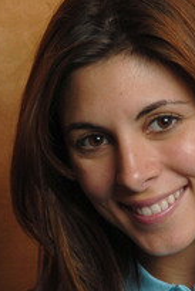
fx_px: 2011
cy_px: 224
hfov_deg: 5.5
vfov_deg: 8.3
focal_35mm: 248
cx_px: 170
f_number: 16
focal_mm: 85
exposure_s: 1/200
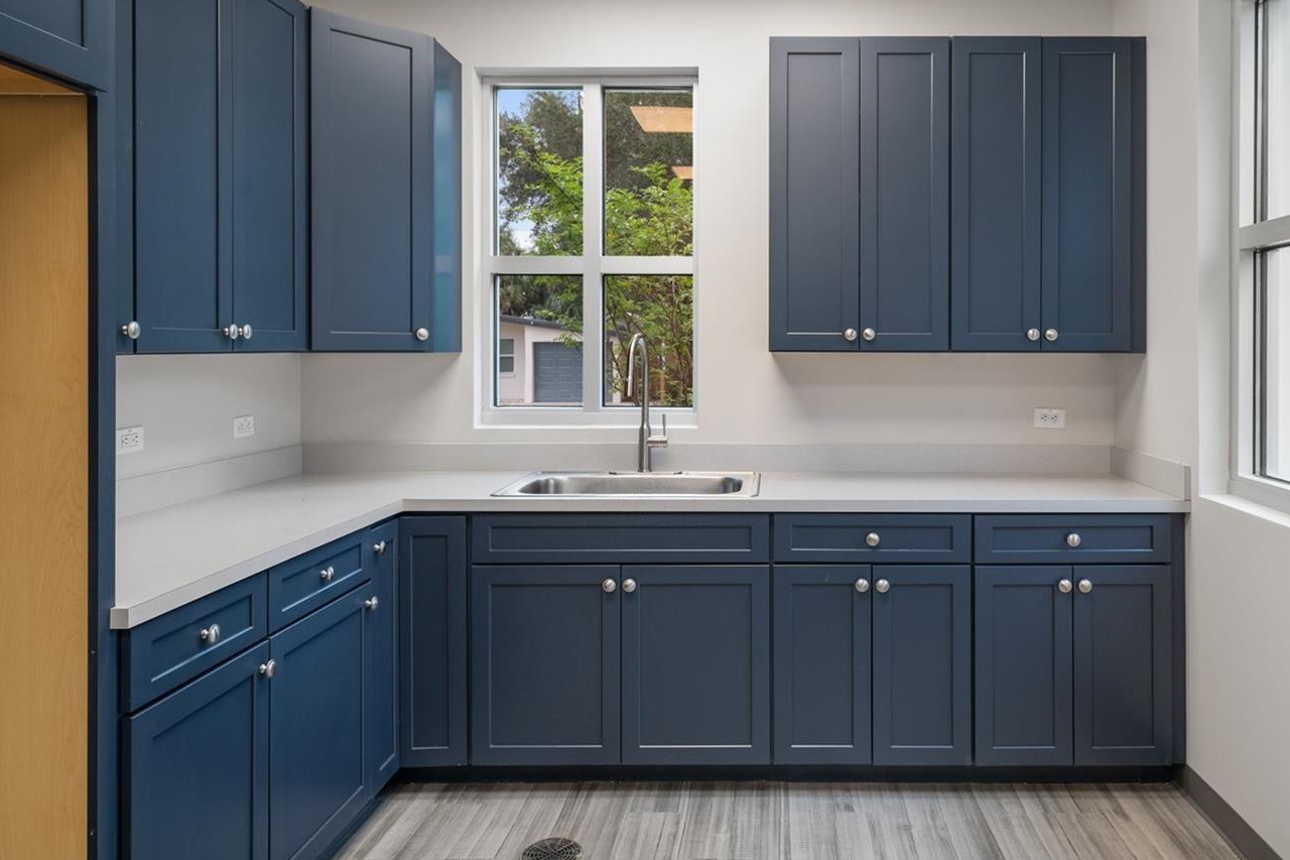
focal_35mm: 25
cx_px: 785
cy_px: 372
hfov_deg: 70.6
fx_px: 896
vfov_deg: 51.1
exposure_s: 1/1.67
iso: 320
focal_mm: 20
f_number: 8
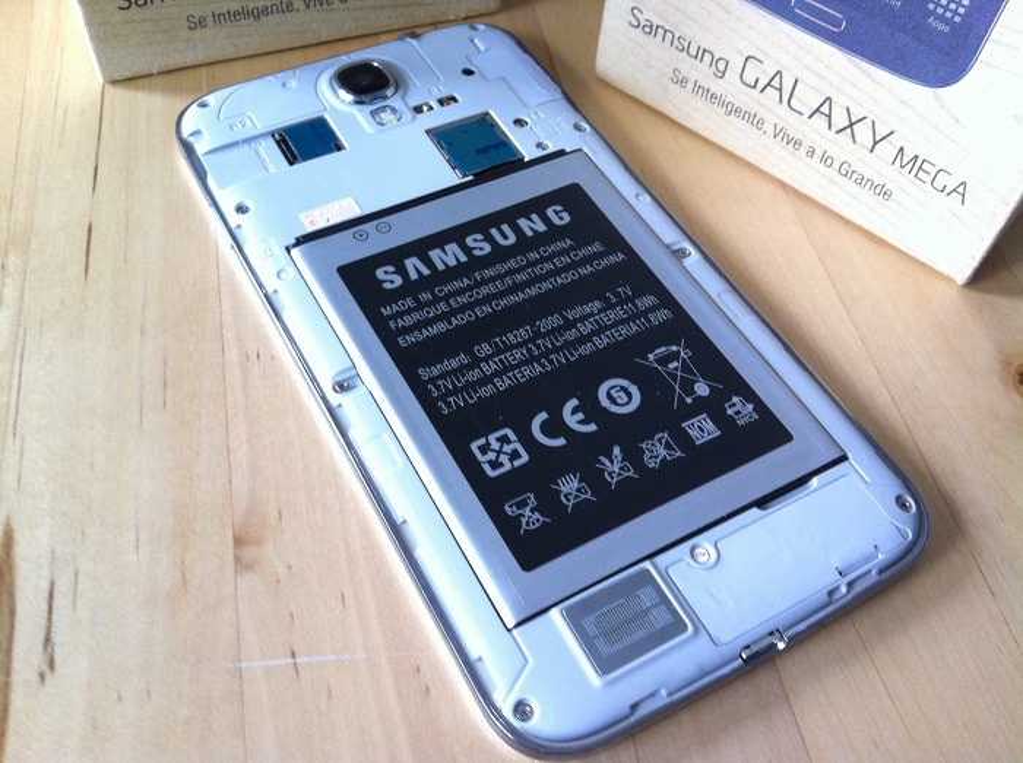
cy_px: 382
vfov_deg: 40.6
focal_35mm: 35
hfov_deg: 52.7
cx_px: 512
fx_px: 1032
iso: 100
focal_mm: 3.85
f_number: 2.8
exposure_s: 1/15
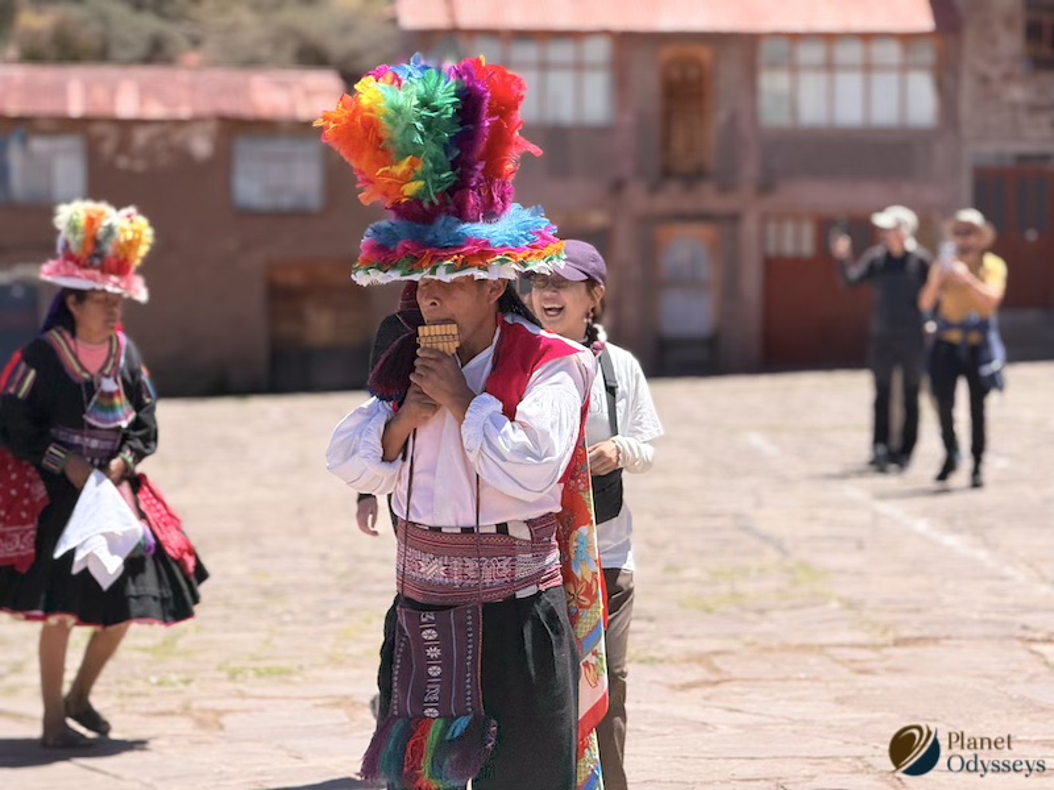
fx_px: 3654
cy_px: 395
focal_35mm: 120
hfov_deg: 16.4
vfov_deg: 12.3
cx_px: 527
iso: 64
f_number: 2.8
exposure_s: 1/1248
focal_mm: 15.66
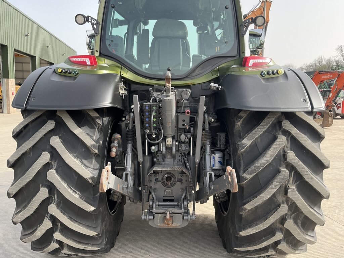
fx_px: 278
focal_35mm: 28
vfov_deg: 49.7
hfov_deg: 63.4
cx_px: 172
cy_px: 129
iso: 25
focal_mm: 3
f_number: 1.8
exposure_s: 1/324
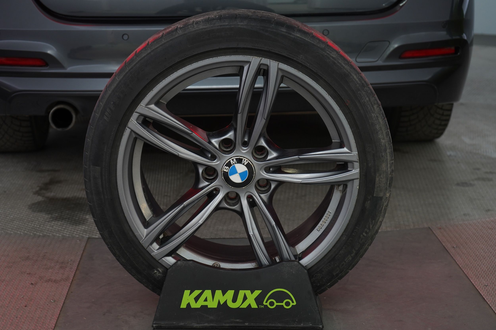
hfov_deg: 30.1
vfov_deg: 20.3
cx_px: 248
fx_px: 923
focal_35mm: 67
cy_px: 165
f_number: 6.3
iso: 800
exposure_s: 1/25
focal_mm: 67
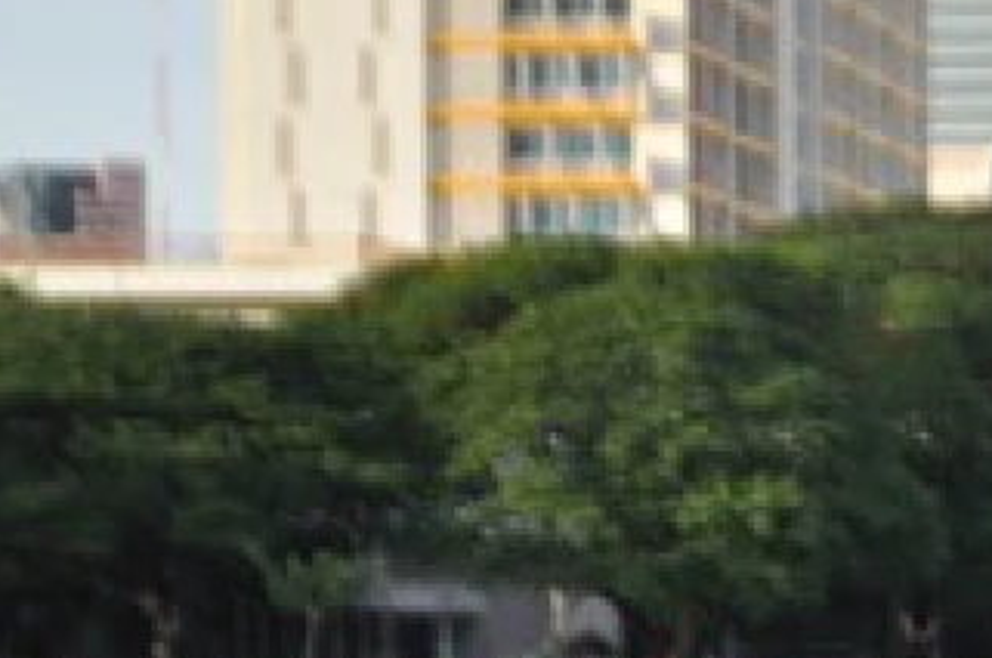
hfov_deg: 11.0
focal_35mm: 174
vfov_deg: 7.8
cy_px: 601
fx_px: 4784
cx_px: 1795
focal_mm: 31
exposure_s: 1/1600
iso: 500
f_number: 4
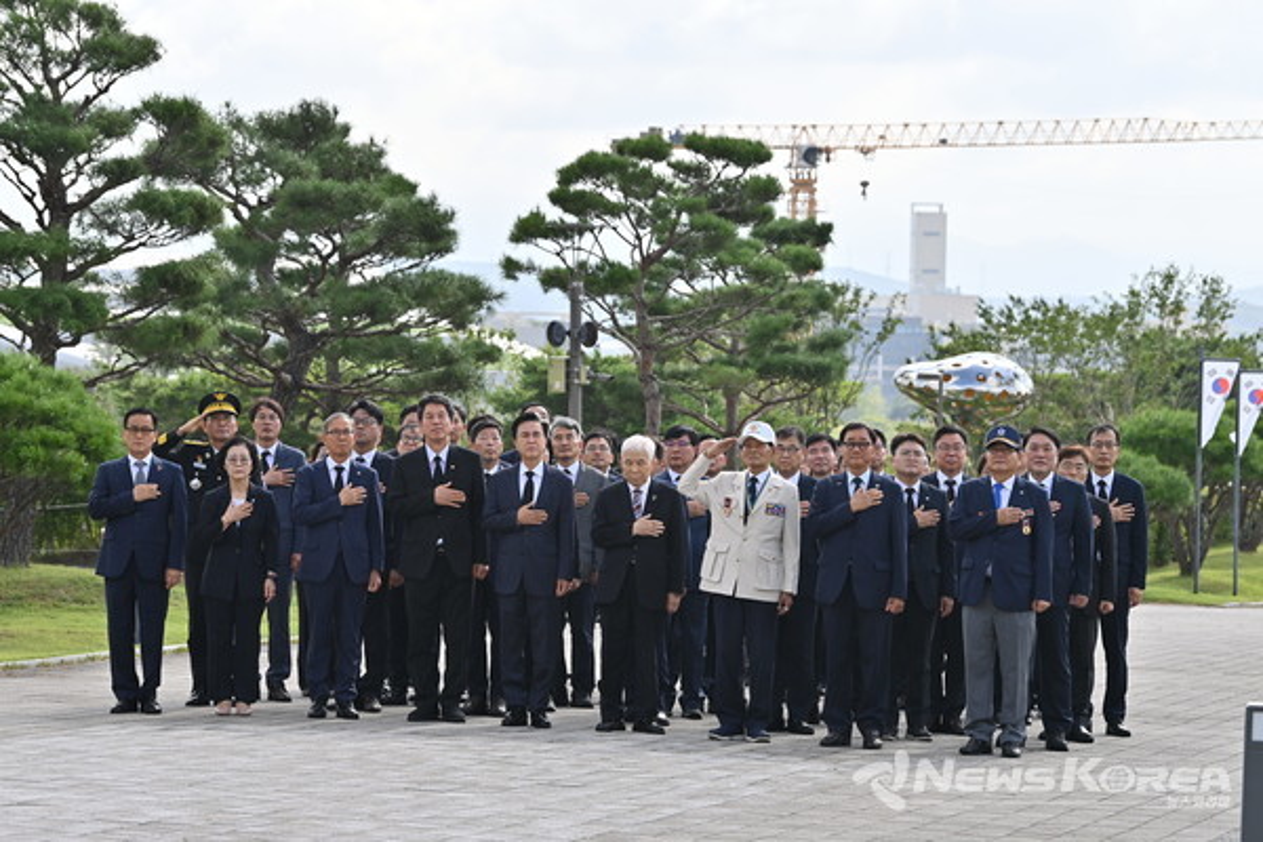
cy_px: 421
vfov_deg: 10.2
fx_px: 4736
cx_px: 632
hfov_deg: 15.2
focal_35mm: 135
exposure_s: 1/320
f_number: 7.1
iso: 100
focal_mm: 135
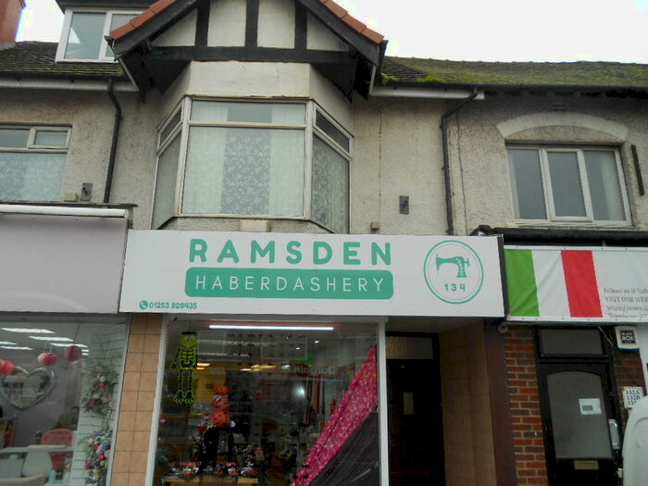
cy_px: 243
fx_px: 487
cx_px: 324
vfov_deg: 53.1
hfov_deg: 67.3
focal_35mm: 26
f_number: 3.2
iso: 80
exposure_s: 1/125
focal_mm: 4.6
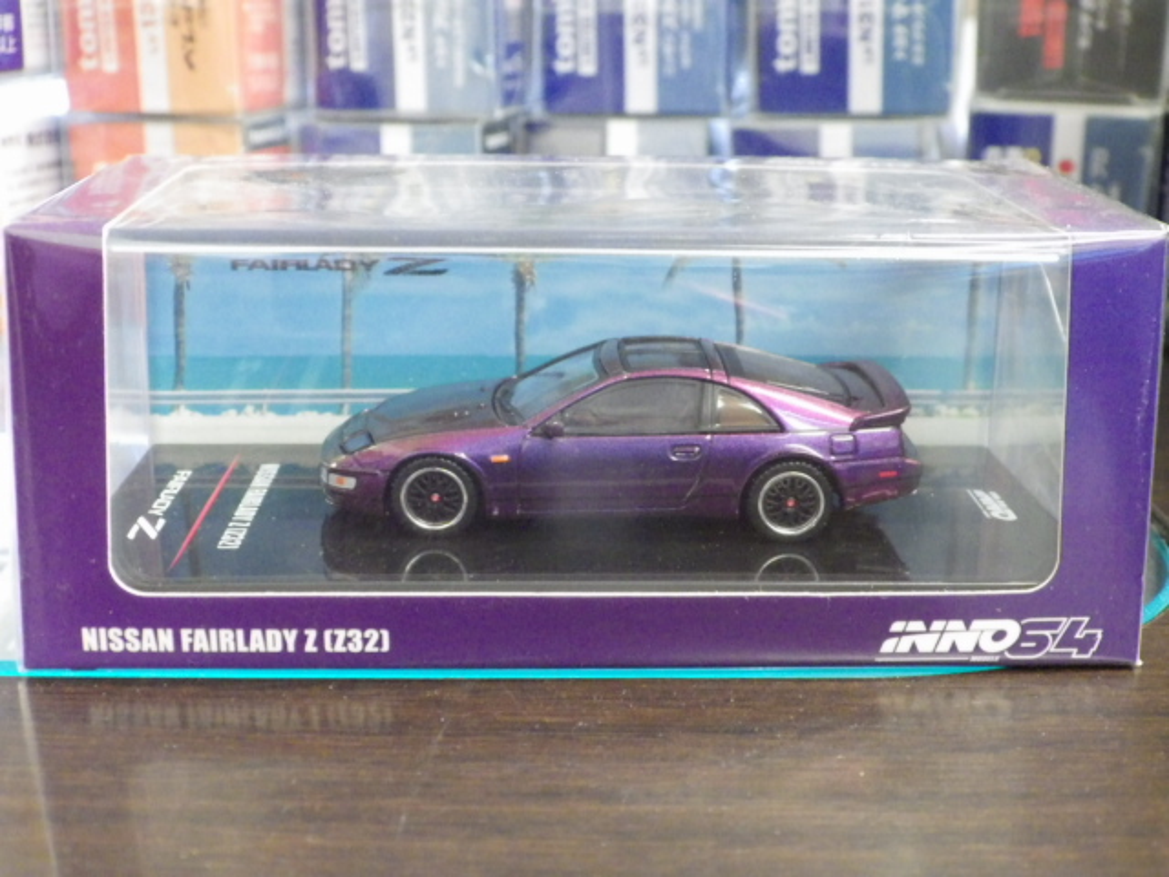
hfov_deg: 38.2
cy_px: 438
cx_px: 584
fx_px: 1689
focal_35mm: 50
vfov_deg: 29.1
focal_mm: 9
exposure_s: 1/25
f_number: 3.8
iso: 1250
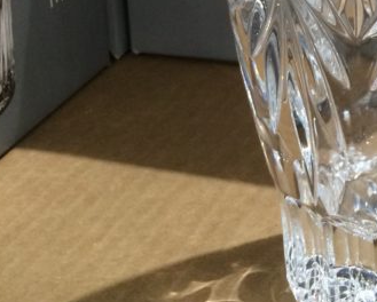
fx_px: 983
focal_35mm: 88
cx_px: 427
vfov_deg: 16.4
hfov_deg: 20.6
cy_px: -103
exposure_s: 1/30
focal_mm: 4.15
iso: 160
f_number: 2.2
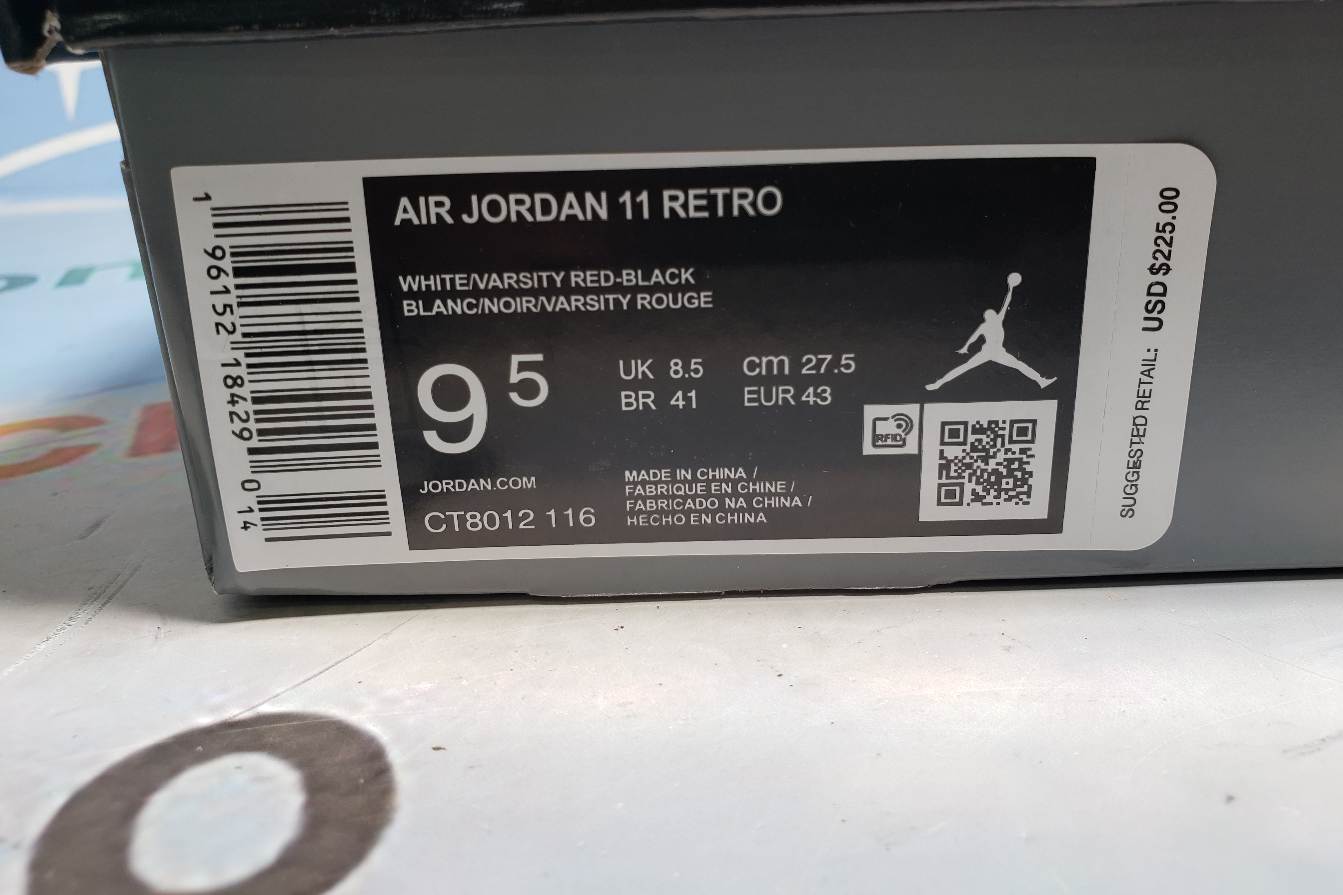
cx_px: 689
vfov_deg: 46.4
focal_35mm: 28
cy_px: 417
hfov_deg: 65.5
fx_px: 1044
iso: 64
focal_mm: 4.3
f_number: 2.4
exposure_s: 1/100
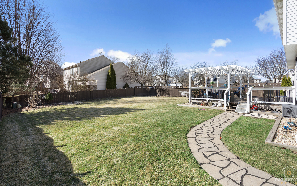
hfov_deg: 94.4
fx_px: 138
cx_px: 152
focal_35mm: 17
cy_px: 83
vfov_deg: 67.8
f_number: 10
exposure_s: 1/100
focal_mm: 16
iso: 200
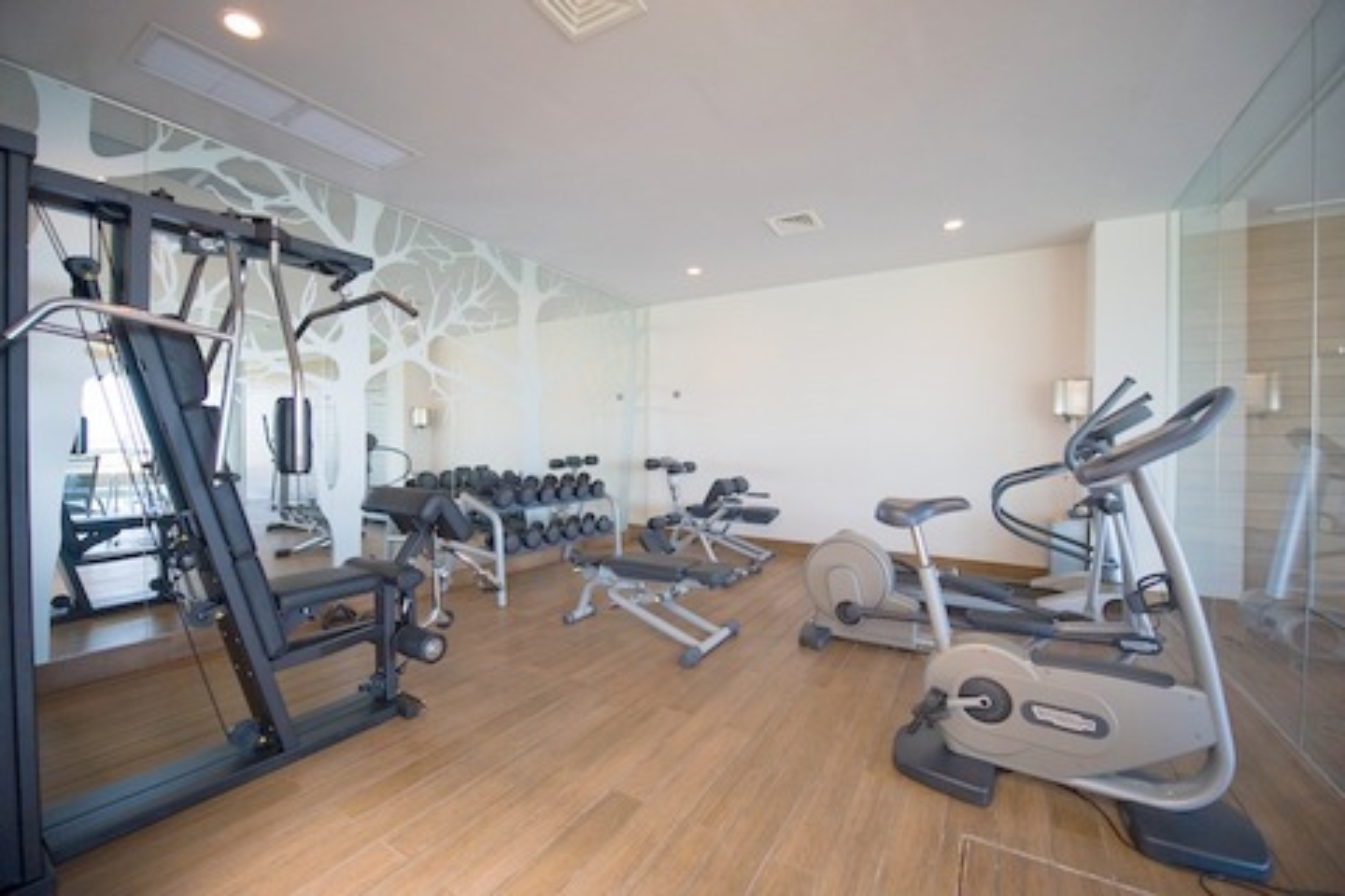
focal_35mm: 14
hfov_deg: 104.3
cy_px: 448
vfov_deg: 81.2
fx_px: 523
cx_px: 672
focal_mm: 14
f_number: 2.8
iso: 200
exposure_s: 1/160
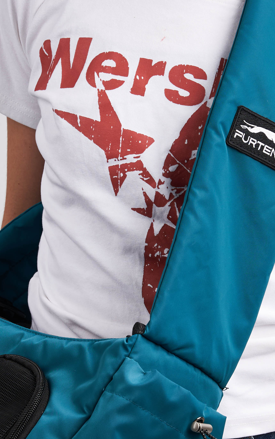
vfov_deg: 14.9
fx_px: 1678
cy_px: 292
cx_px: 171
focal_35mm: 140
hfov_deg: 9.4
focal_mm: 49
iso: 100
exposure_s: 1/200
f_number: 9
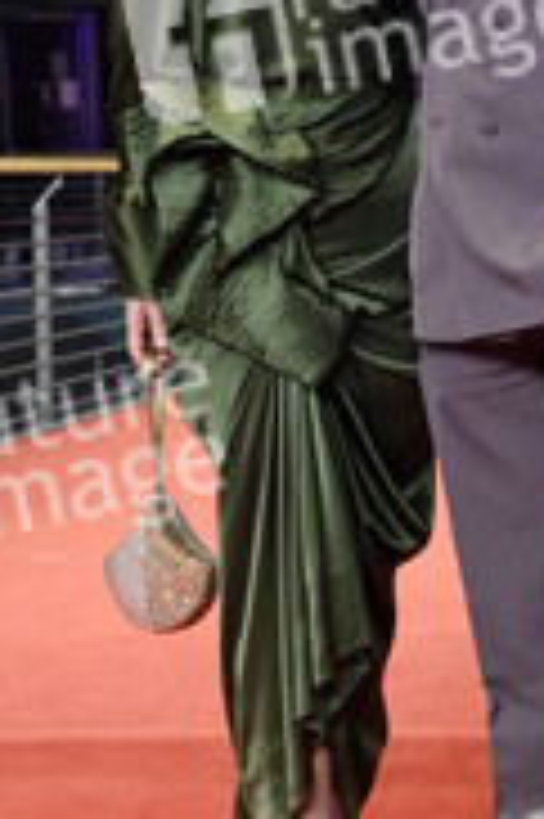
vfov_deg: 17.9
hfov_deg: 11.9
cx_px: 486
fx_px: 2589
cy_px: 243
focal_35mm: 114
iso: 5000
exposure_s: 1/200
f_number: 5.6
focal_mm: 52
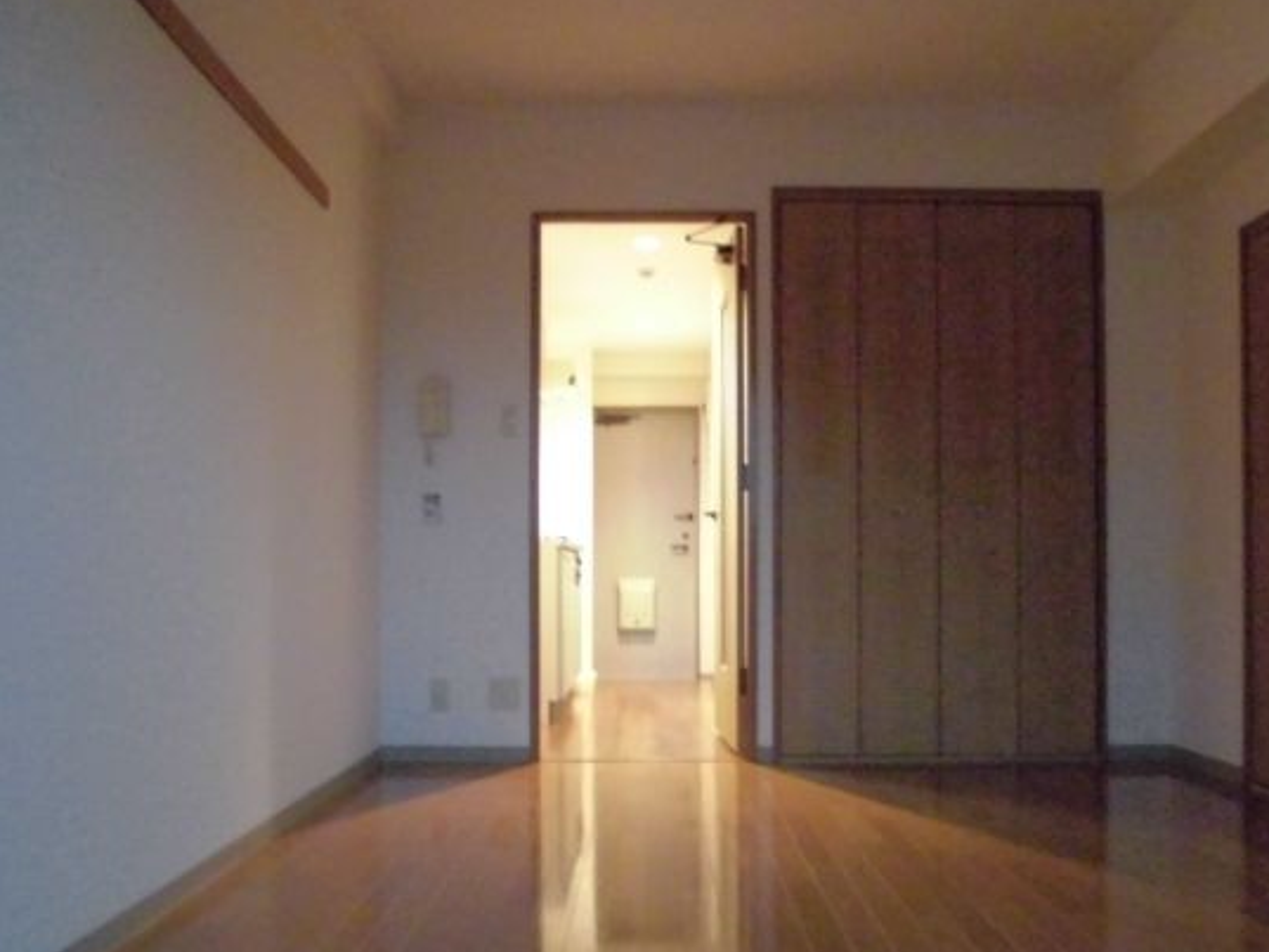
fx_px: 1137
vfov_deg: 45.3
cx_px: 636
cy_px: 555
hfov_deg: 58.3
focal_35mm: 31
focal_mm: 4.6
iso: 800
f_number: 3.5
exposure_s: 1/8
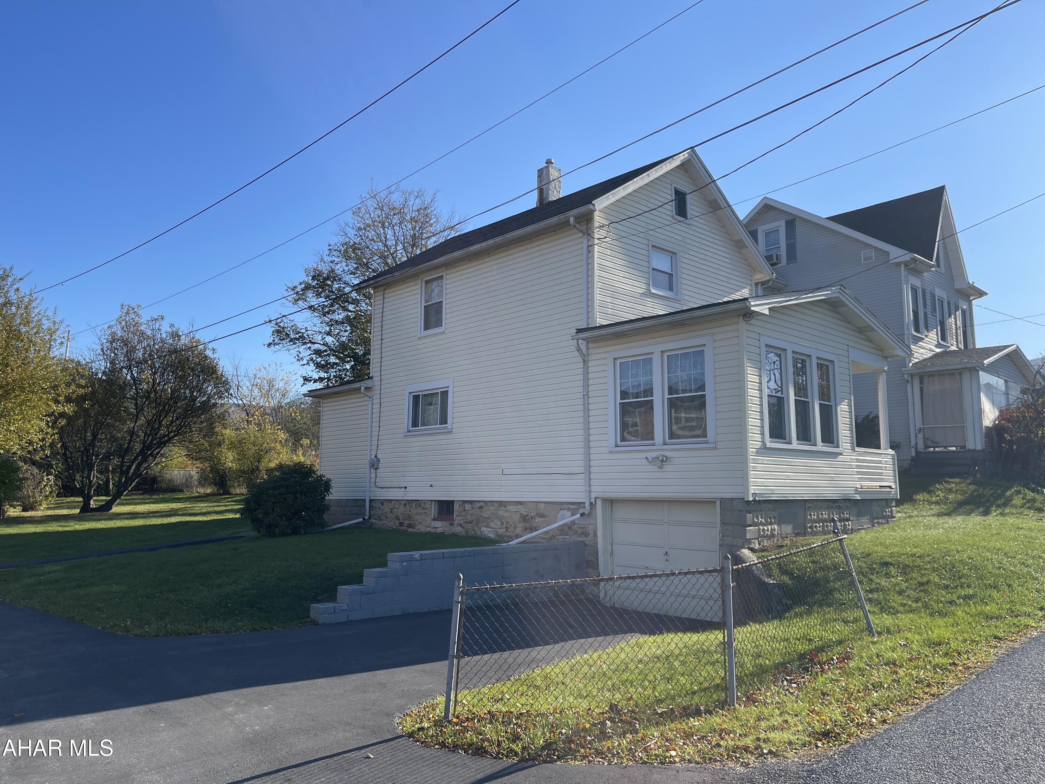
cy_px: 392
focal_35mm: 25
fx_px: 755
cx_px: 522
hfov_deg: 69.4
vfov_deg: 54.9
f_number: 1.6
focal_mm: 5.1
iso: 32
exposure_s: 1/2717
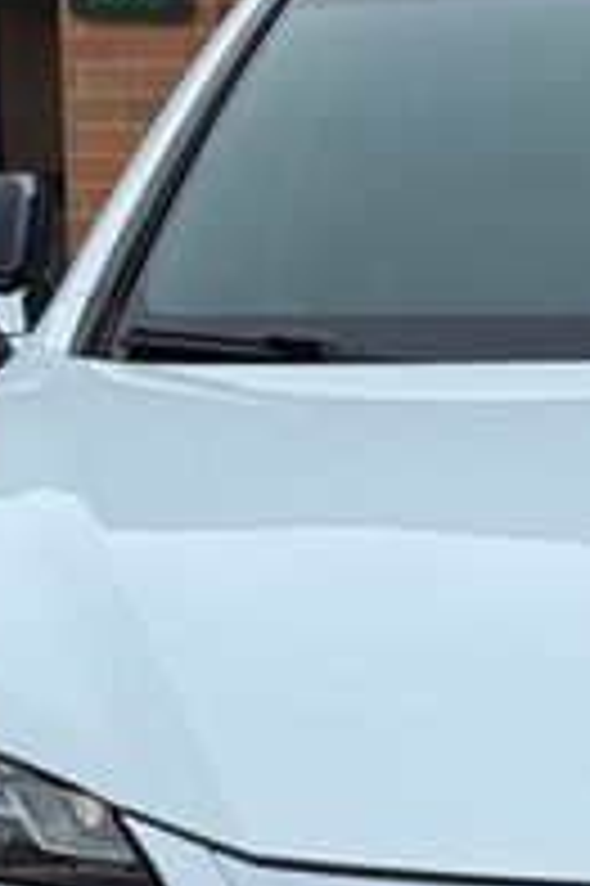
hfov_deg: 8.3
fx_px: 3989
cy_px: 873
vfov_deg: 12.5
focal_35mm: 162
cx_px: 869
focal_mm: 6.76
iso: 64
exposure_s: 1/3704
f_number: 1.78
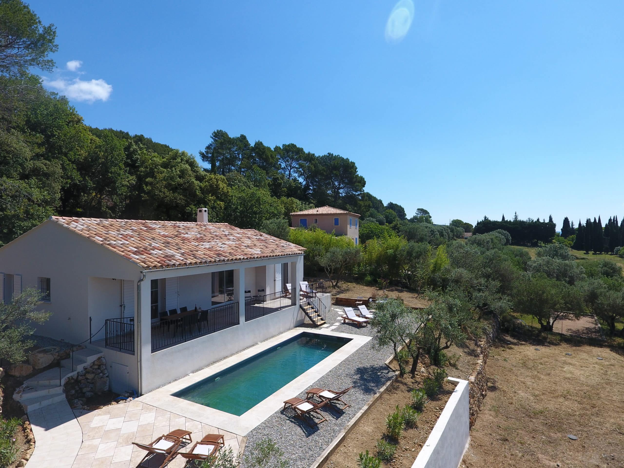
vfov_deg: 66.0
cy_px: 234
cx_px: 312
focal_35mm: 20
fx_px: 361
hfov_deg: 81.7
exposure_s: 1/1058
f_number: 2.8
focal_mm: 3.61
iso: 100
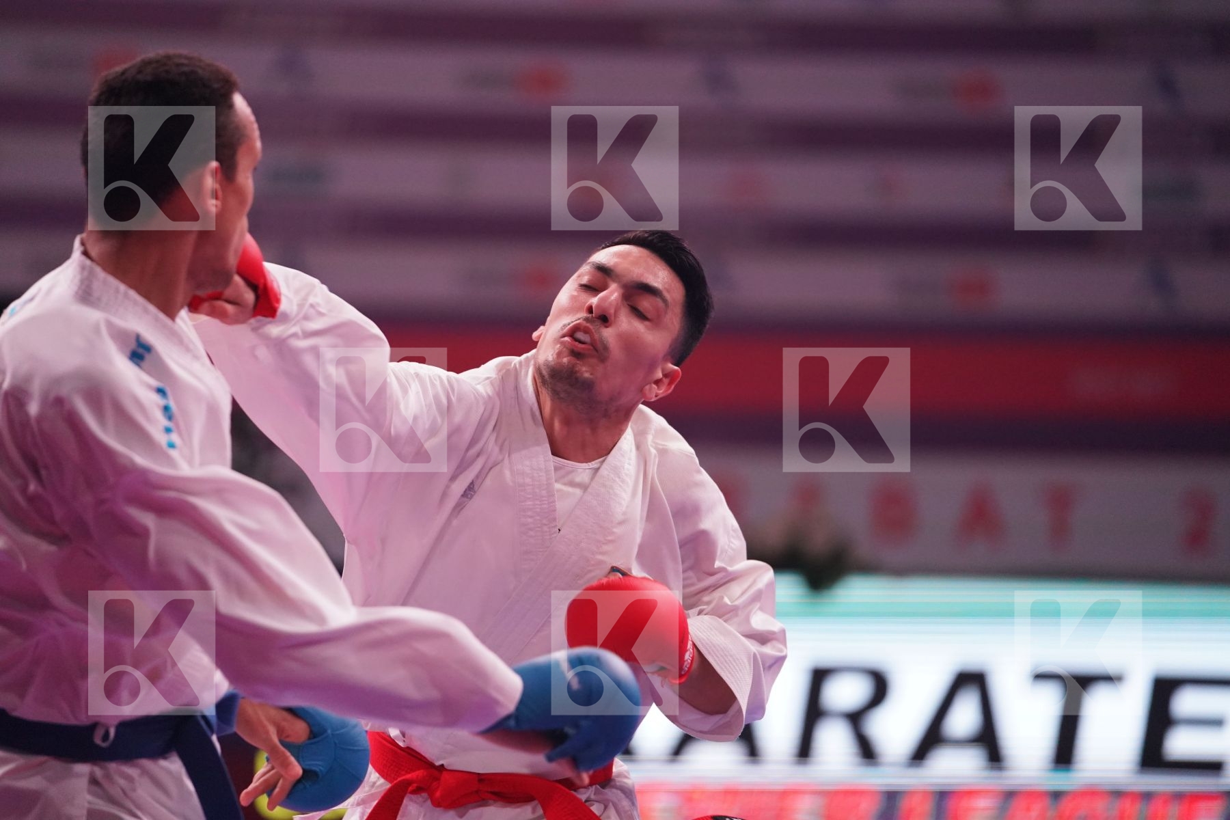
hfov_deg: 10.3
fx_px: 6833
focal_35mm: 200
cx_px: 615
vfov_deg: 6.9
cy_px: 410
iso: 4000
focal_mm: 200
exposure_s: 1/1000
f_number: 2.8
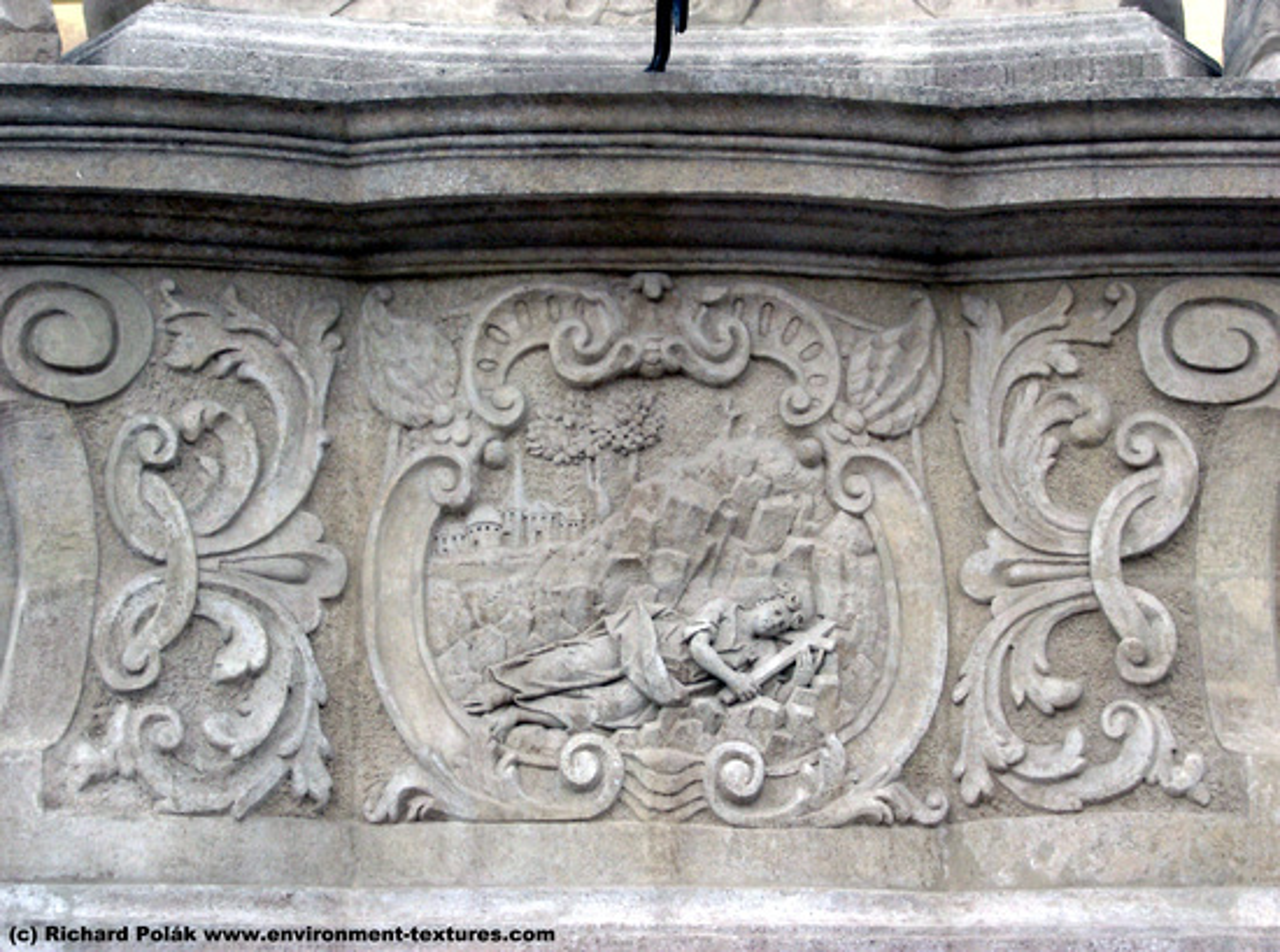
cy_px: 476
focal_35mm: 112
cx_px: 640
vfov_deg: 13.2
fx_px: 4129
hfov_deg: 17.6
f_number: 4.8
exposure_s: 1/100
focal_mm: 22.8
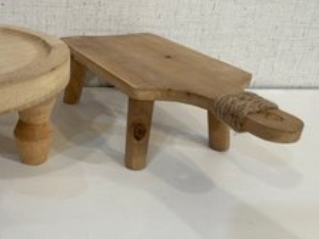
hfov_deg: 45.1
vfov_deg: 35.8
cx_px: 78
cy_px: 95
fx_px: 368
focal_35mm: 40
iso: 80
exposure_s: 1/120
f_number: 1.5
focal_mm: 5.7
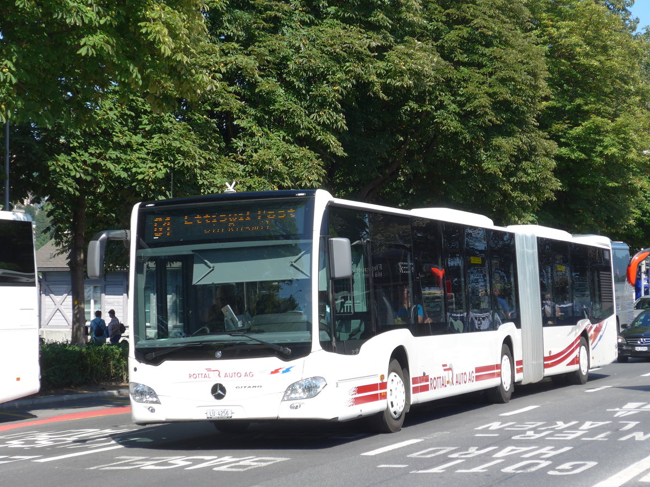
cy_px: 242
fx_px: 1653
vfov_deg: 16.8
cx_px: 326
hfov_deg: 22.3
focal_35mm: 88
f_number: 4.5
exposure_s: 1/320
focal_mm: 17
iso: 80
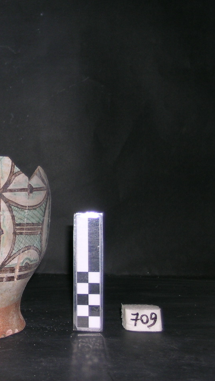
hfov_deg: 17.3
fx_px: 678
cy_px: 190
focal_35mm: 67
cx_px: -28
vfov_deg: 31.4
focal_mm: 9.5
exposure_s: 1/60.1
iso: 50
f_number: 3.3
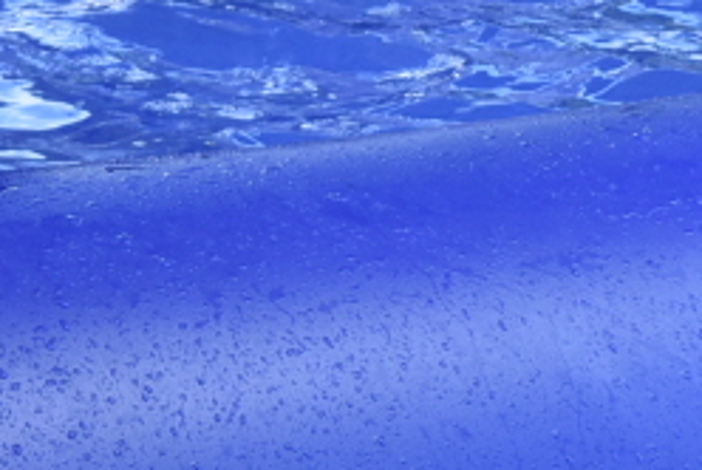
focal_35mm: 314
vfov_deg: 4.3
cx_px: -150
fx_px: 6130
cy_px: -416
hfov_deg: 6.5
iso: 400
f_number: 8
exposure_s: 1/250
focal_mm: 52
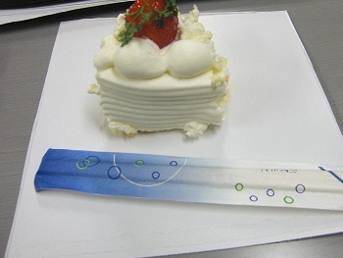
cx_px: 204
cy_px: 114
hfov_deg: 52.3
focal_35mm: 35
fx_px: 347
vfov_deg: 40.7
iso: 200
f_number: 2.6
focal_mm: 4.9
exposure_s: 1/50
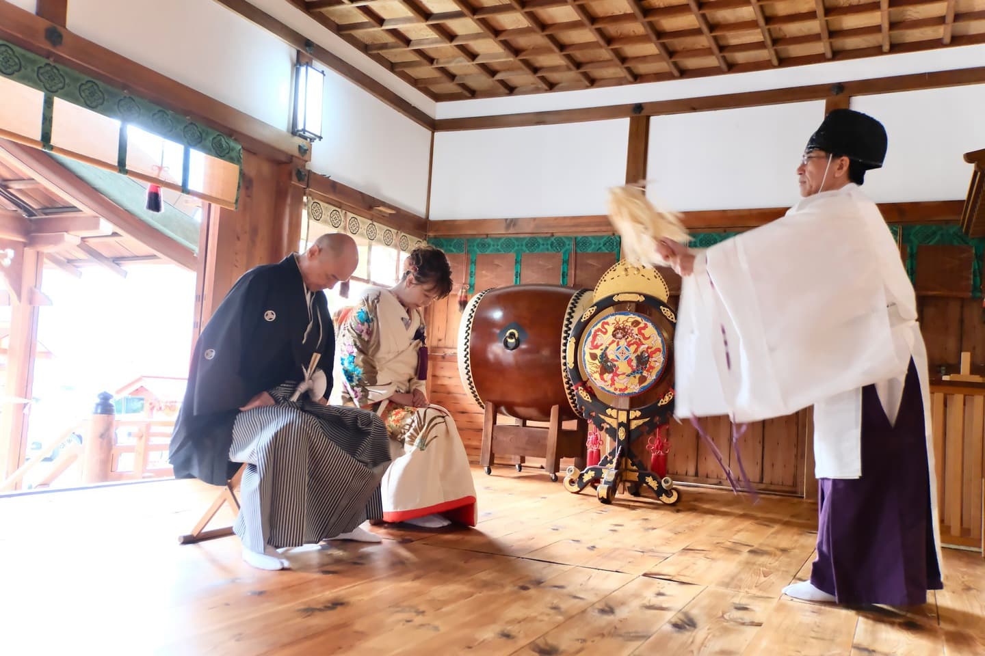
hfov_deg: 61.9
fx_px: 821
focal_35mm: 30
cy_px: 328
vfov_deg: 43.6
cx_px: 492
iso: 5000
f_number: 2.8
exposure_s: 1/60
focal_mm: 20
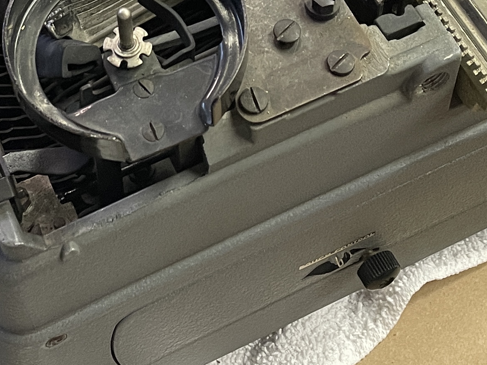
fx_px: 1252
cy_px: -182
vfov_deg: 15.3
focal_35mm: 89
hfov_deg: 22.0
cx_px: 181
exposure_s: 1/60
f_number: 1.6
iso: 200
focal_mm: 4.2
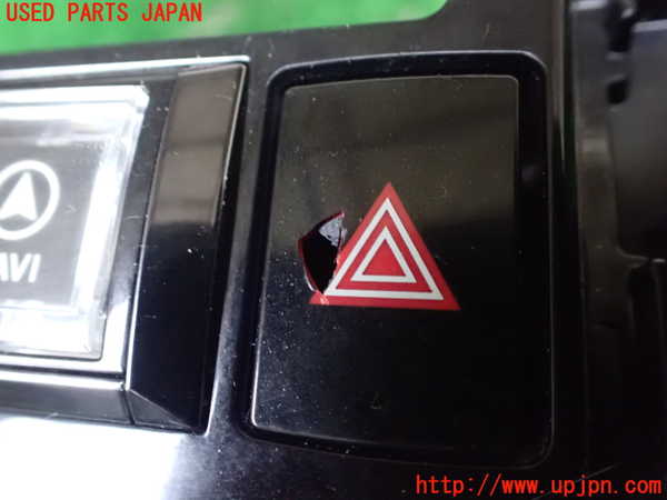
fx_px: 578
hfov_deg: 60.0
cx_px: 334
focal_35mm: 30
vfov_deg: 46.8
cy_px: 250
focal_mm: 5.4
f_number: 2.3
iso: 1600
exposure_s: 1/30
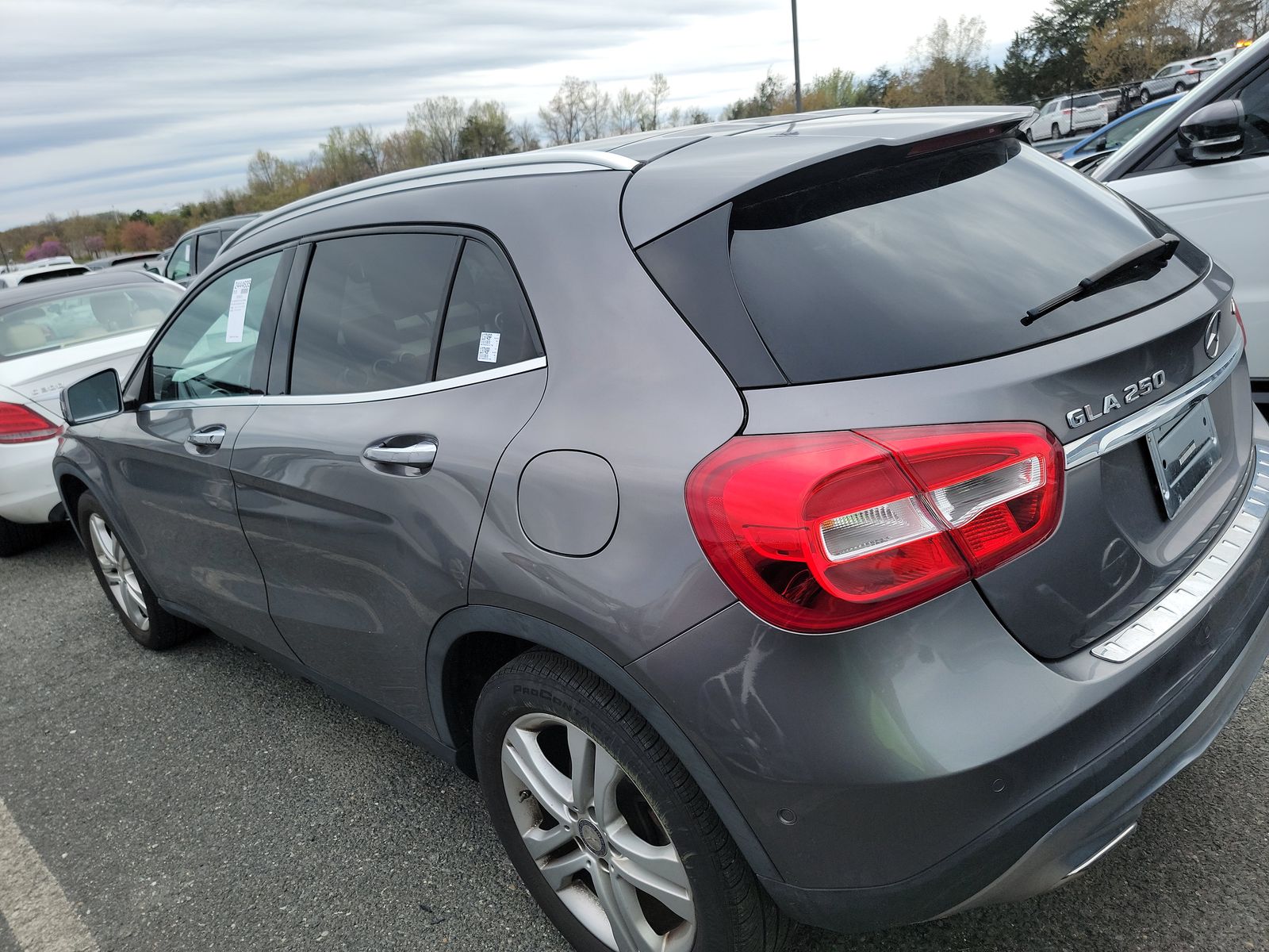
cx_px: 634
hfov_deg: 71.6
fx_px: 880
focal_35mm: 24
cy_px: 476
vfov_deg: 56.8
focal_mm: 6.7
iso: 50
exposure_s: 1/604
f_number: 1.8
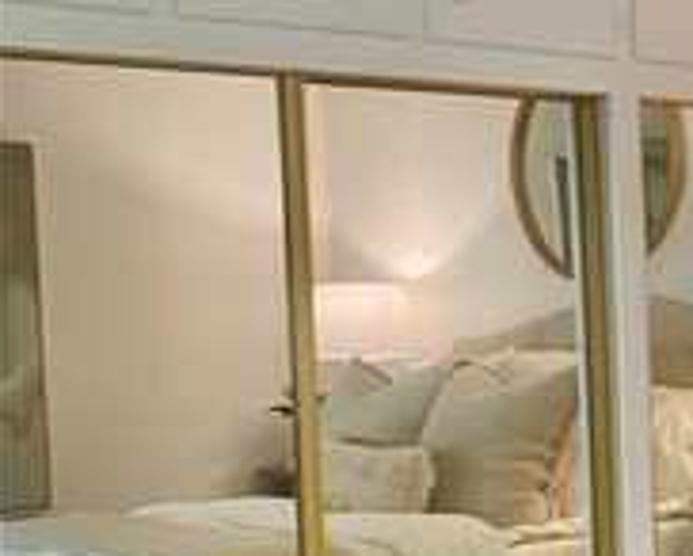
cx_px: 910
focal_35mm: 89
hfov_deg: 19.7
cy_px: 335
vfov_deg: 17.3
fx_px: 1827
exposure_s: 1/60
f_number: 1.8
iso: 80
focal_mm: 4.25
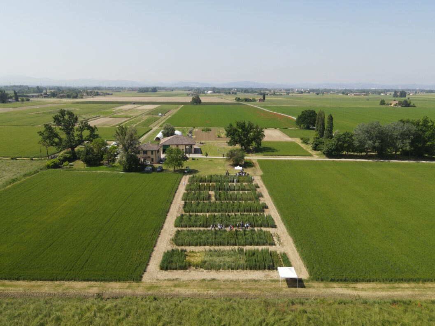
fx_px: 302
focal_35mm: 24
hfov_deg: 71.6
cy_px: 163
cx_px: 218
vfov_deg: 56.8
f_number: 2.8
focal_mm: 4.5
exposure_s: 1/500
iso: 100
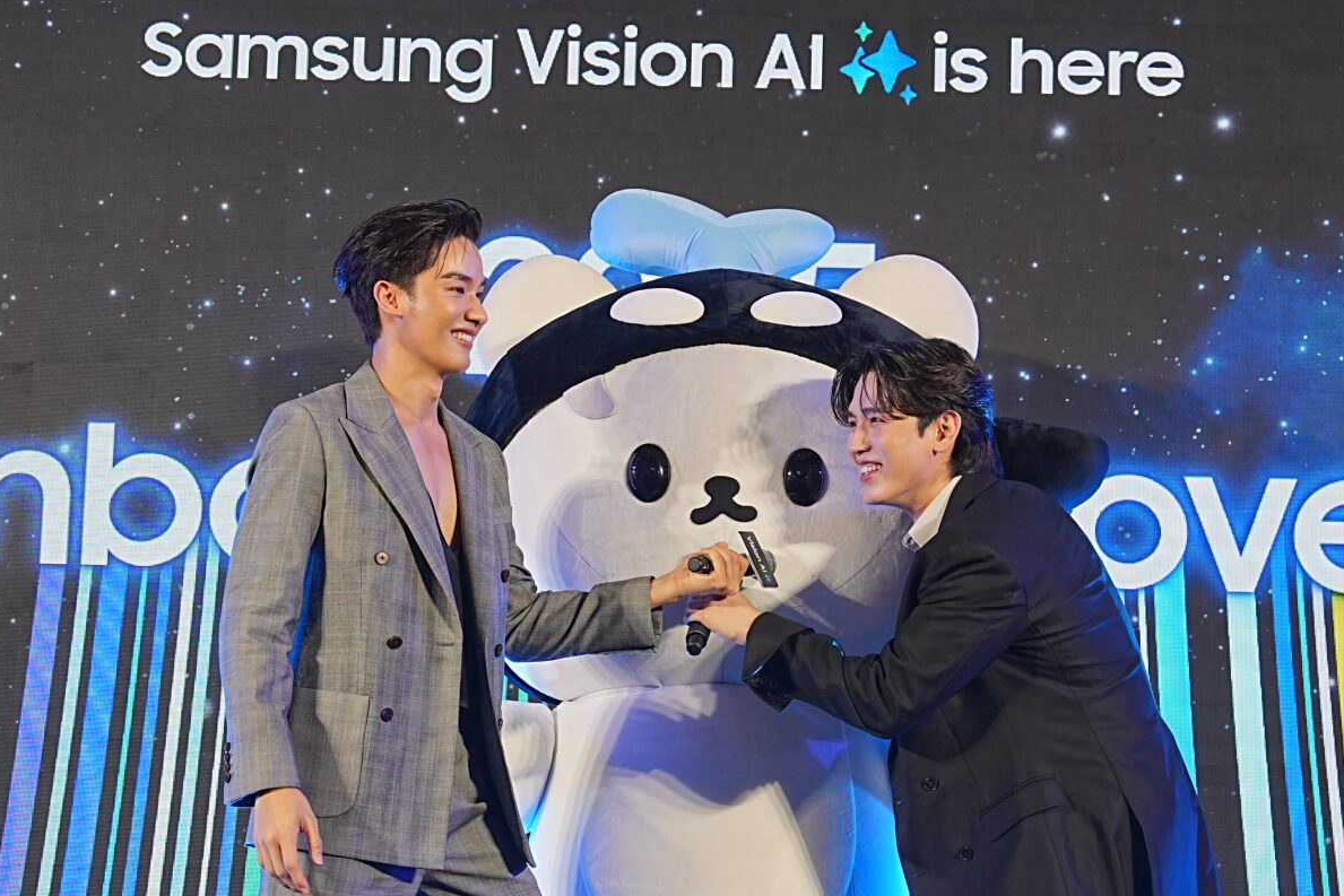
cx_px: 728
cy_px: 489
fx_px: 3472
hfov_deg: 21.9
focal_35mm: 93
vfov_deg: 14.7
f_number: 4
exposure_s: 1/320
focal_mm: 48
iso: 640
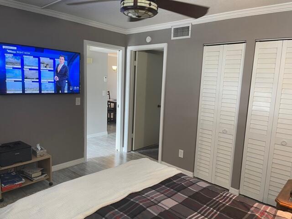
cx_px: 146
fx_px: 219
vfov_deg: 53.1
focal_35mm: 26
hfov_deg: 67.3
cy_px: 110
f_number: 1.6
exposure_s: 1/60
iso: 125
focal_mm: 5.1
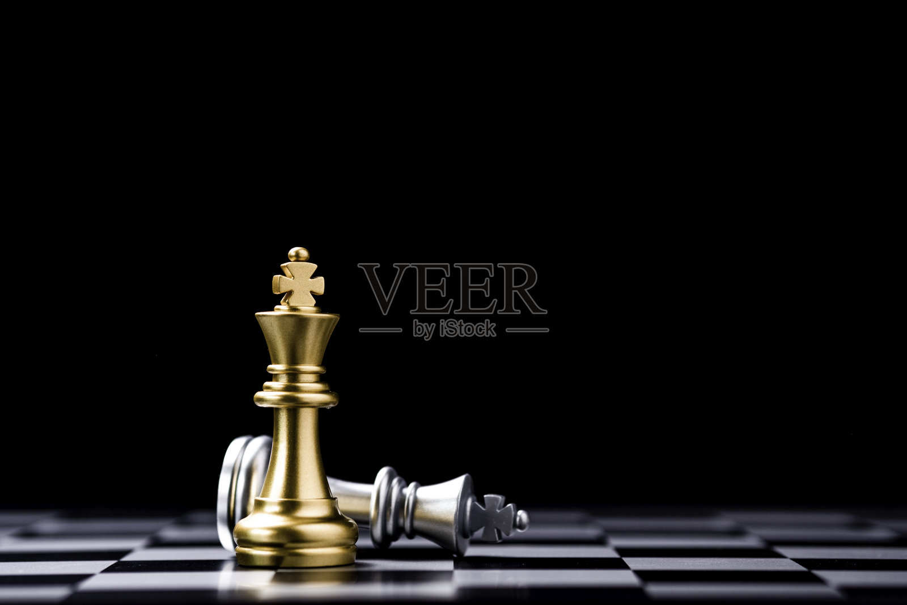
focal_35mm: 90
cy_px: 302
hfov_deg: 22.6
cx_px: 454
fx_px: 2268
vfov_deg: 15.2
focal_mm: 60
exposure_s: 1/125
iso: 100
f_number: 3.2
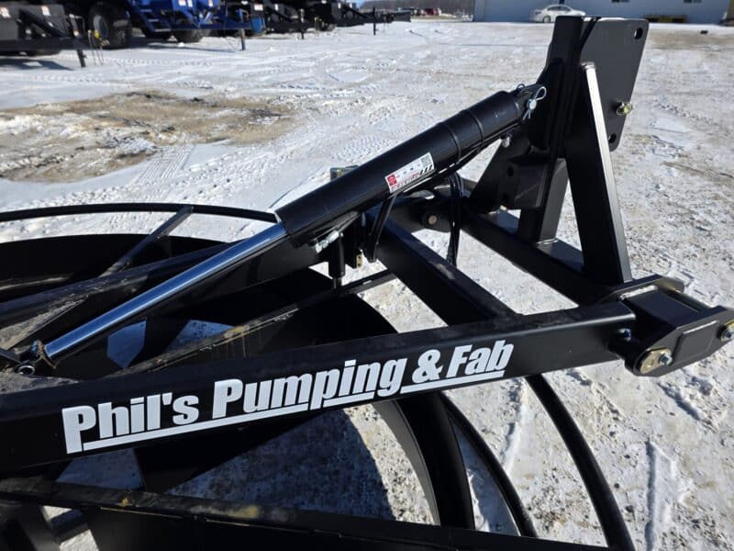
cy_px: 276
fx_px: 488
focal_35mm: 23
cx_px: 367
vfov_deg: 58.9
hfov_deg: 73.9
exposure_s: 1/7626
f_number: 1.7
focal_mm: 6.3
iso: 80
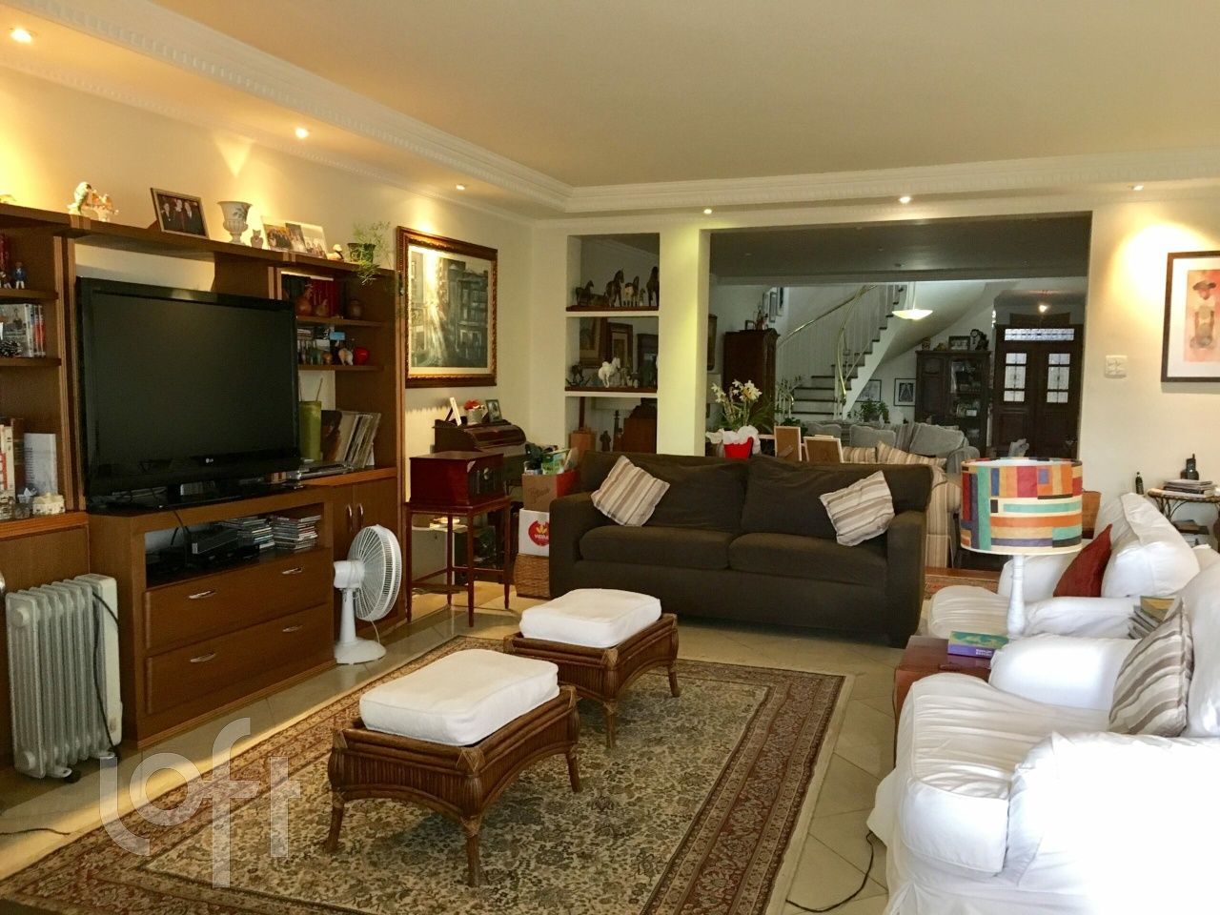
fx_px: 1022
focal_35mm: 29
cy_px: 458
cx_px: 610
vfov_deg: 48.2
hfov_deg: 61.7
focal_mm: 4.15
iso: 160
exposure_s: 1/30
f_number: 2.2
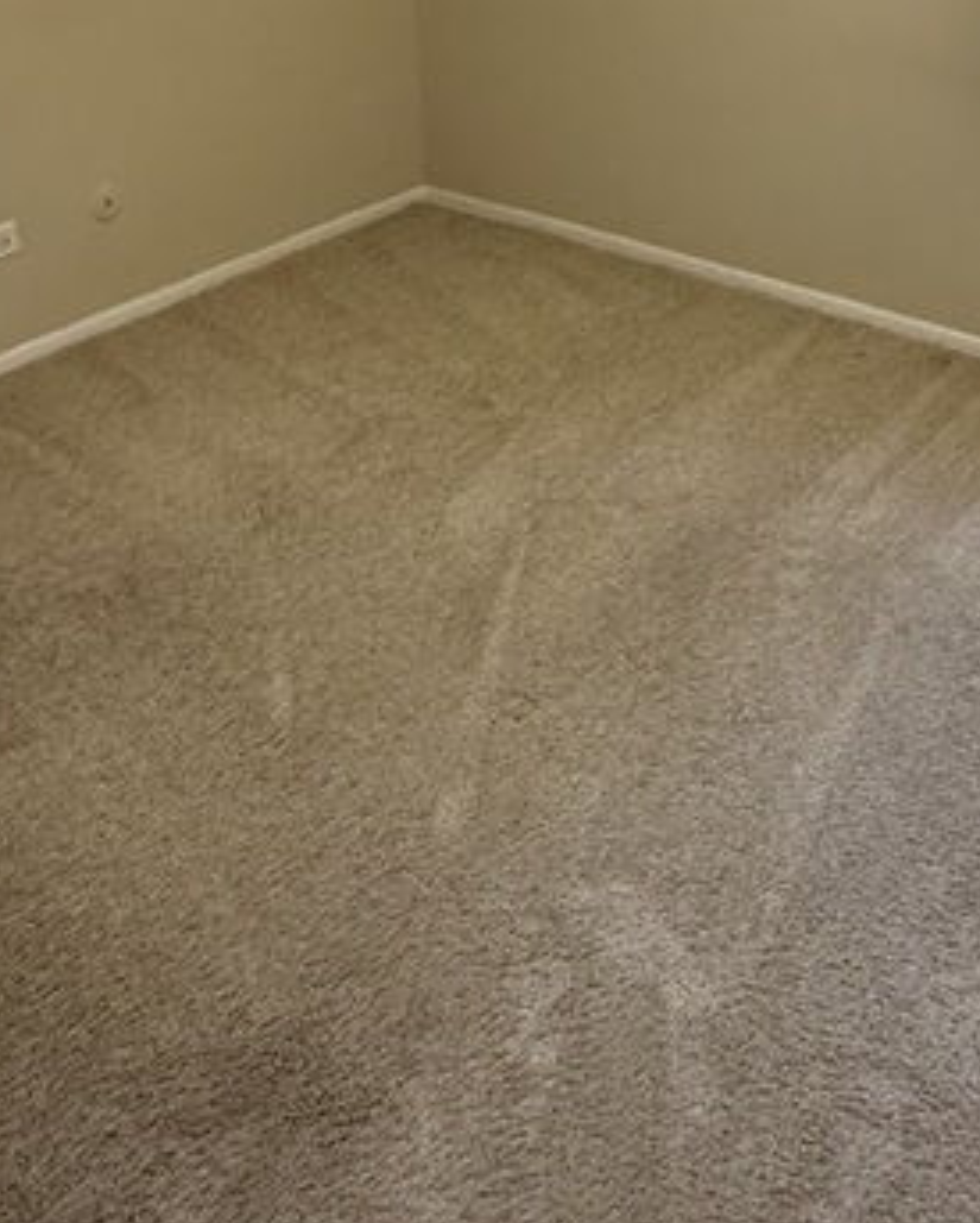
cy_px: 175
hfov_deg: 34.6
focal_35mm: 43
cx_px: 656
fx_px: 1557
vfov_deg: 40.3
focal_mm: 2.22
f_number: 2.2
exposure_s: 1/60
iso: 640
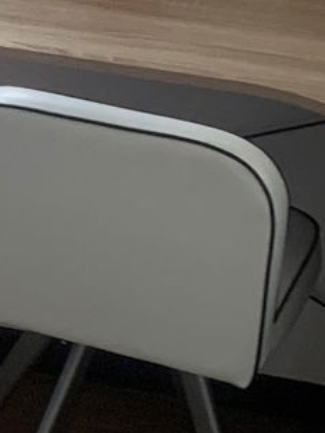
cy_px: 256
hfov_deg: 8.0
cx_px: -292
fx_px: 2228
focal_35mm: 178
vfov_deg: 11.1
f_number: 1.8
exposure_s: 1/60
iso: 160
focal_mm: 4.25
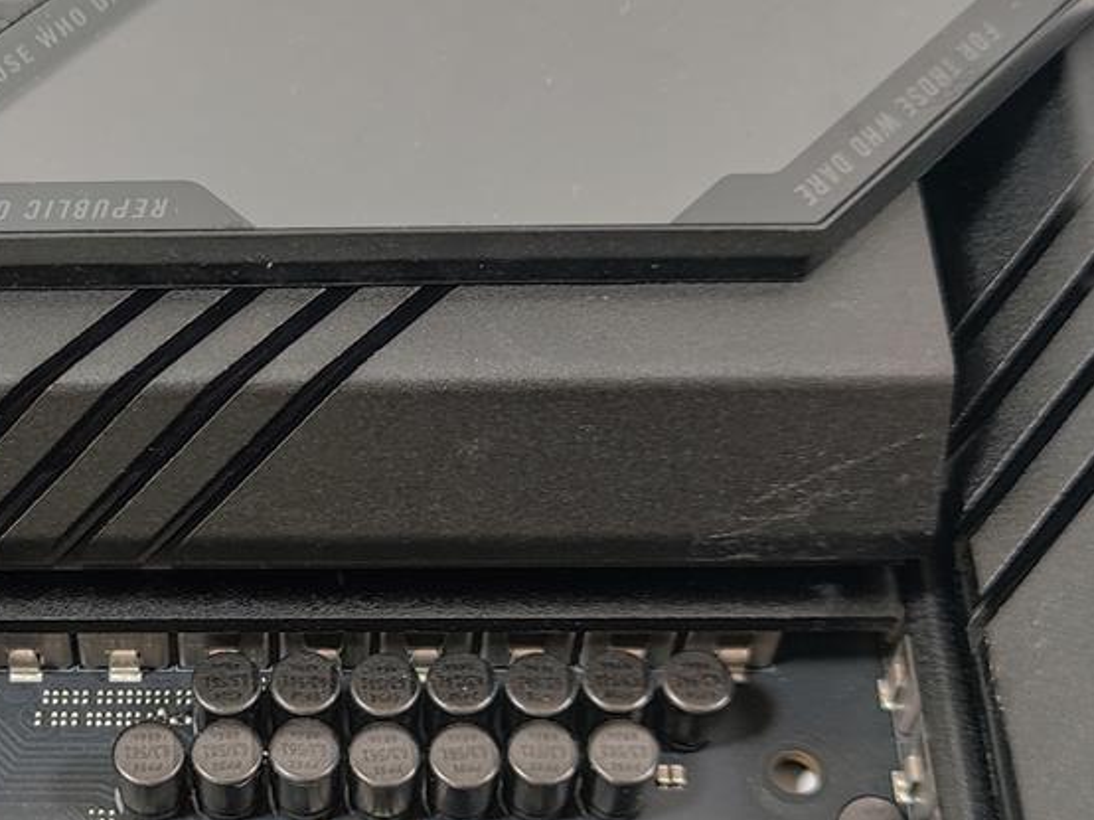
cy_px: 463
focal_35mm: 65
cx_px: 284
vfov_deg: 22.6
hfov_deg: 29.4
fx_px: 2053
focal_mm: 6.78
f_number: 1.85
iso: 222
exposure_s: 1/33
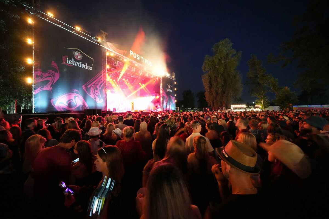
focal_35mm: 12
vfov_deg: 90.0
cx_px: 164
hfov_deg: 112.6
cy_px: 110
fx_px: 110
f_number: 4
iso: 12800
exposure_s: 1/10
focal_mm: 12
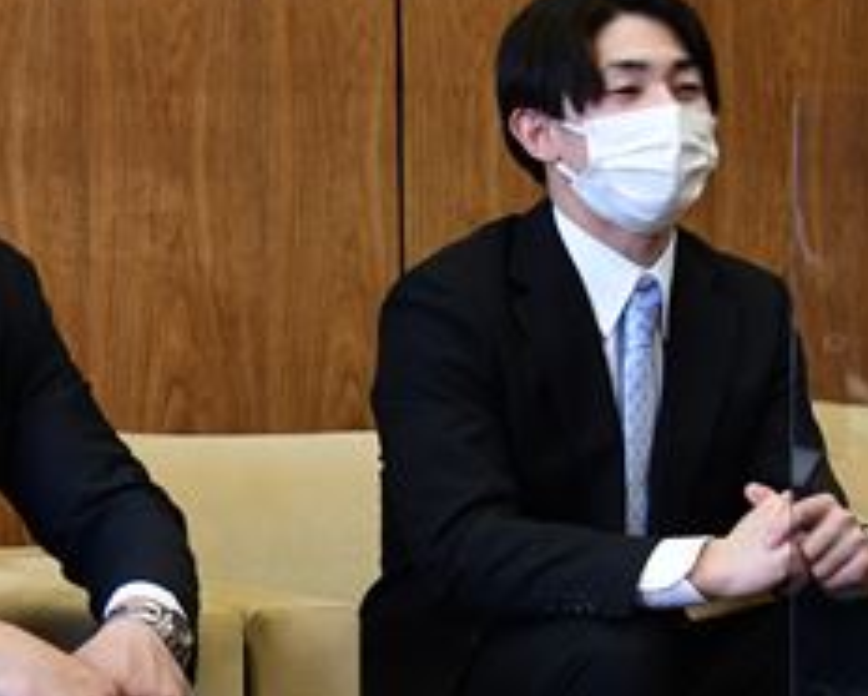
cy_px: 391
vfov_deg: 8.5
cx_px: 329
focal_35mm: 182
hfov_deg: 10.6
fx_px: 4679
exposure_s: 1/100
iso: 1000
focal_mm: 60
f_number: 5.3
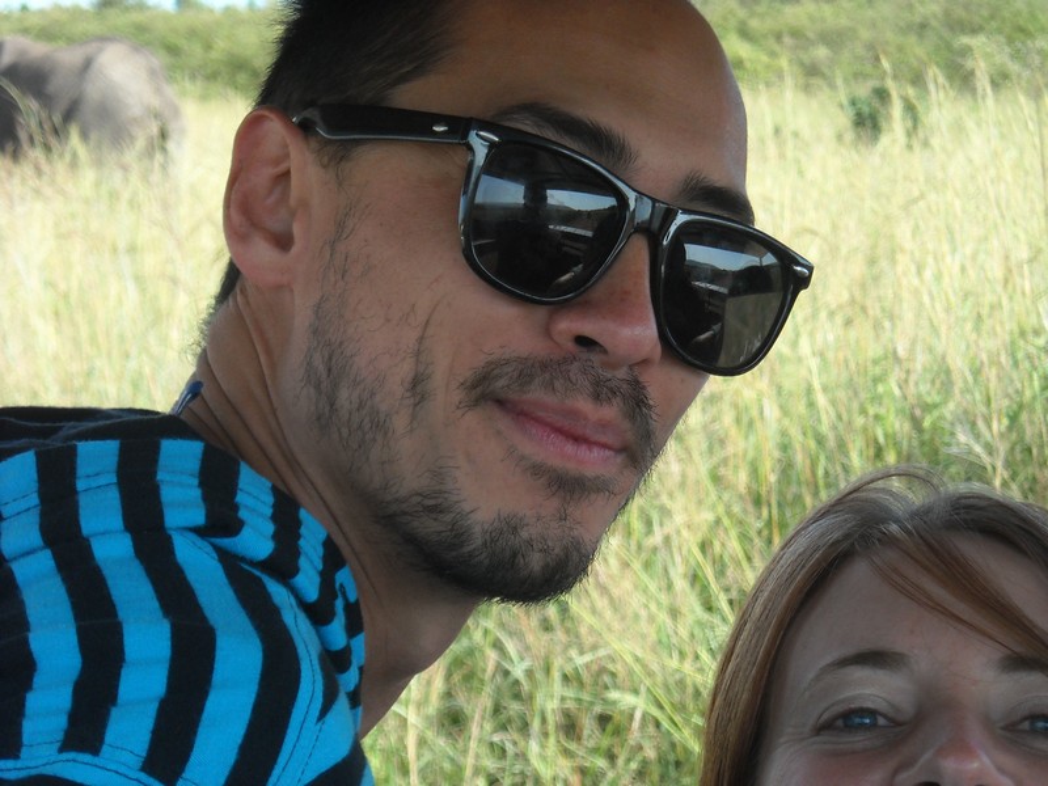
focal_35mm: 105
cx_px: 524
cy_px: 393
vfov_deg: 14.1
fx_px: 3179
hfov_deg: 18.7
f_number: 4.7
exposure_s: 1/250
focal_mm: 17.1
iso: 135
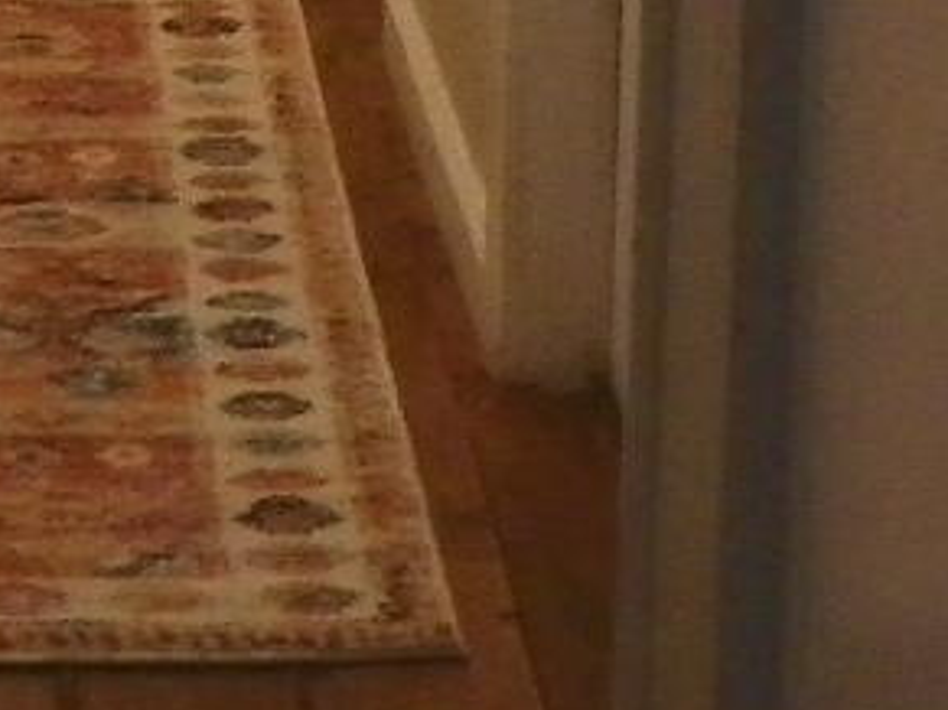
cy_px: -993
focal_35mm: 183
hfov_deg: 10.7
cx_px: -36
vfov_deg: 7.6
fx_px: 5010
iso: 160
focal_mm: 4.6
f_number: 2.8
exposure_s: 1/30
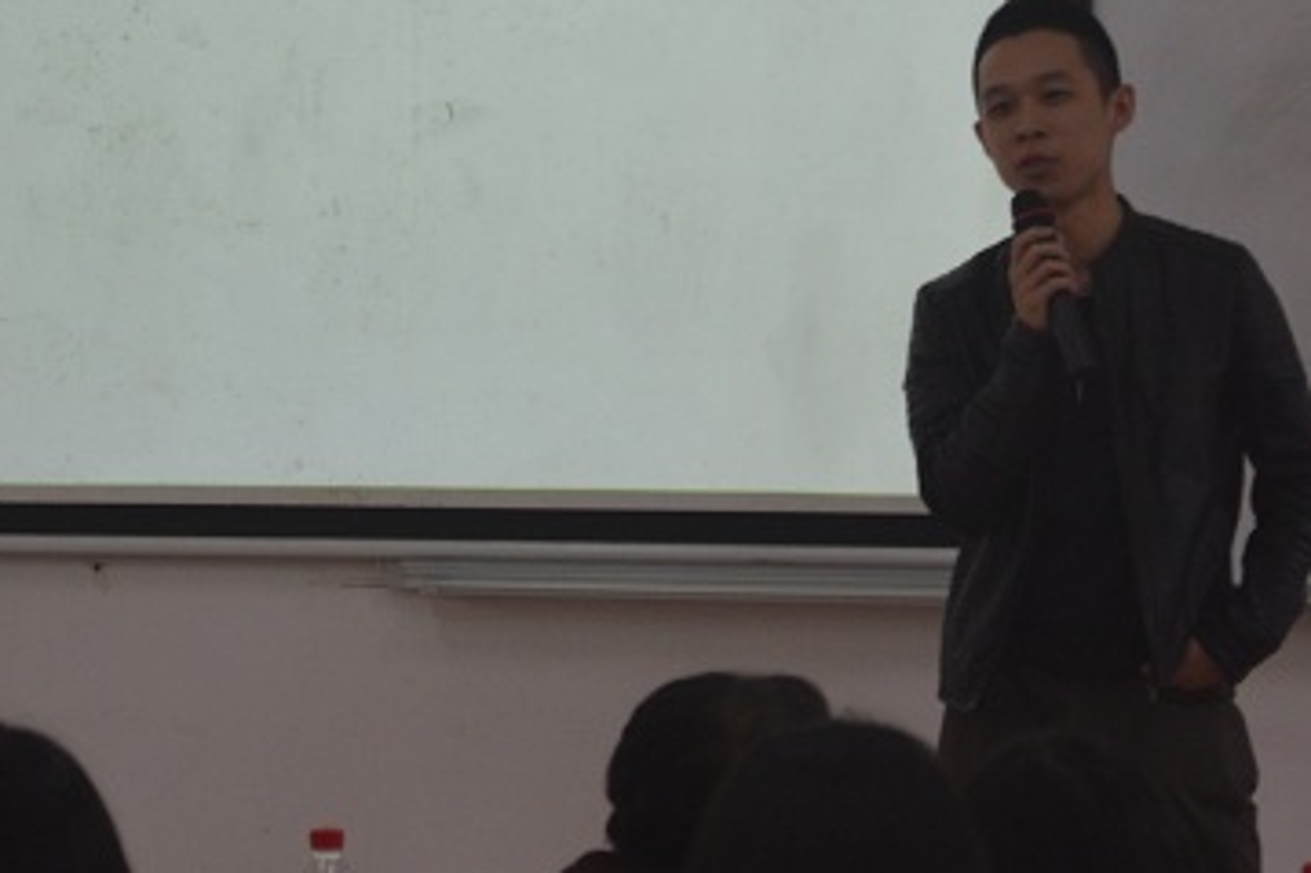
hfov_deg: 10.9
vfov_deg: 7.3
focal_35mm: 188
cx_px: 774
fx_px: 6843
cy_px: 22
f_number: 5.6
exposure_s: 1/40
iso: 400
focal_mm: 50
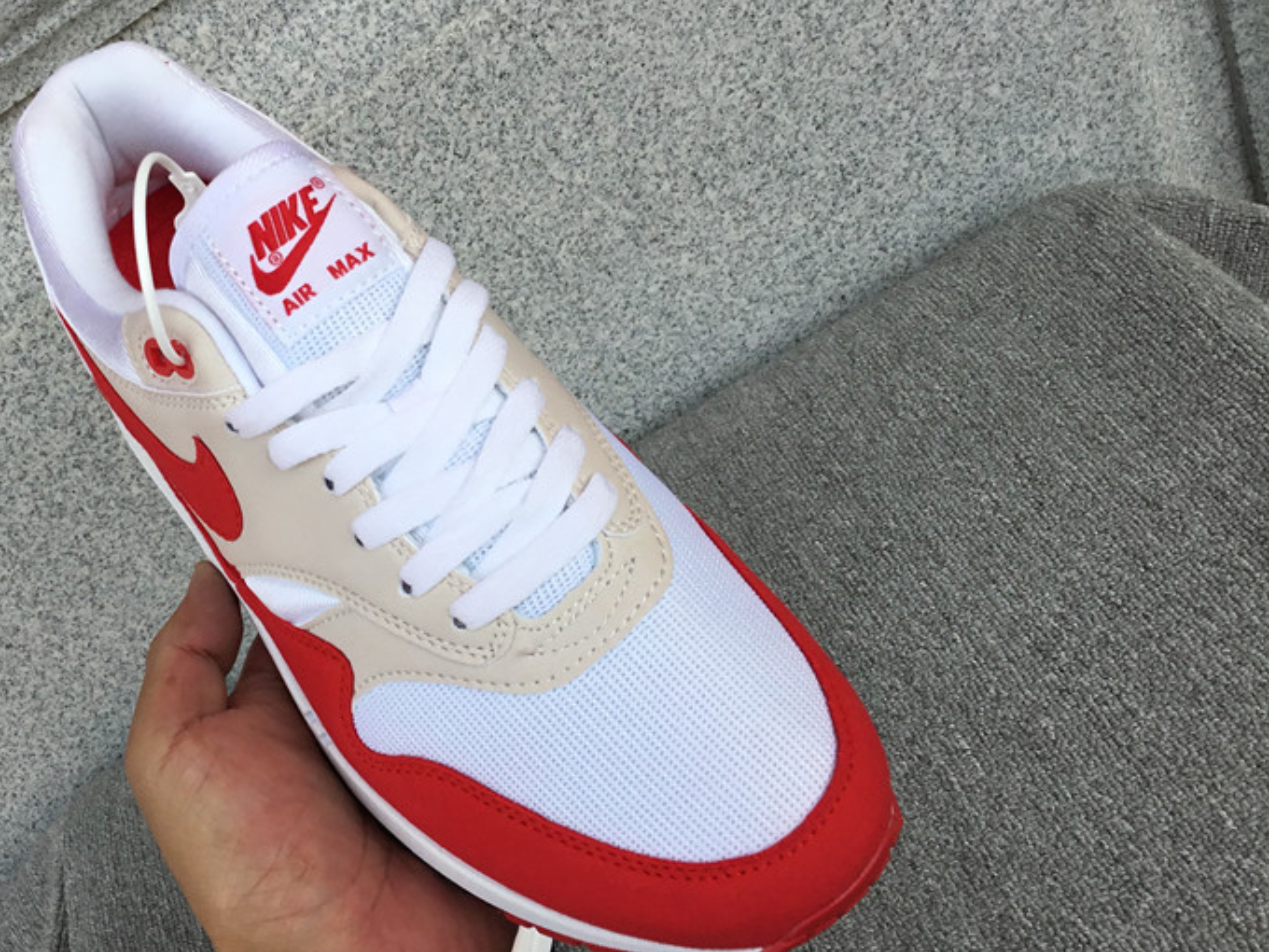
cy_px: 490
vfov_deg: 35.1
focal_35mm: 41
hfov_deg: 45.2
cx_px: 433
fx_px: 1503
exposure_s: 1/509
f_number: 2.4
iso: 25
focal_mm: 3.3
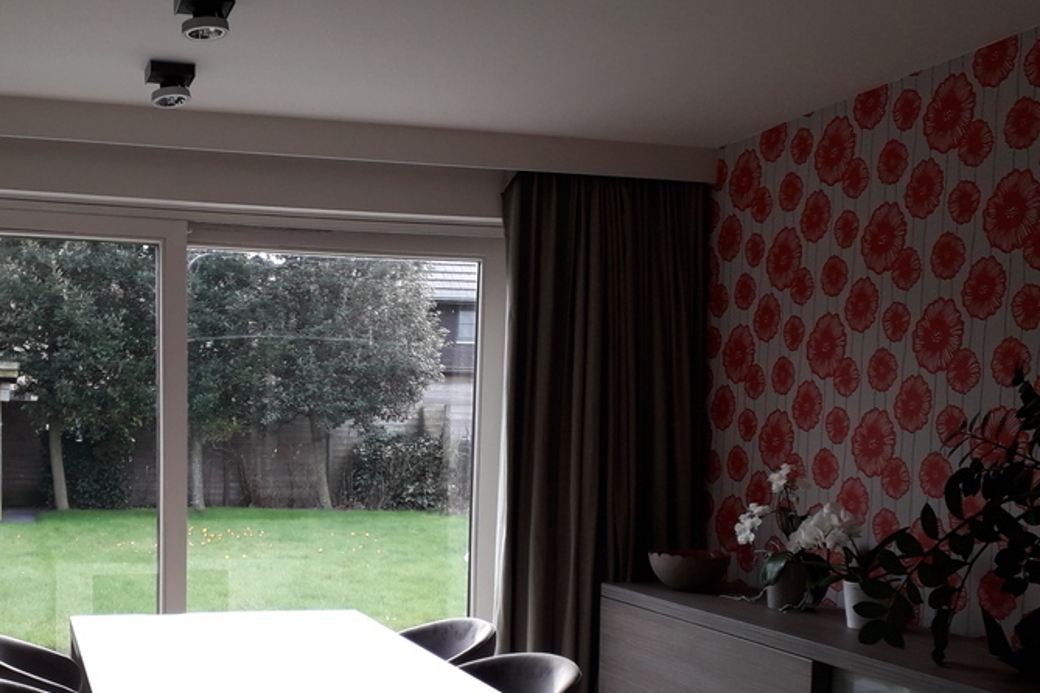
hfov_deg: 44.6
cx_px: 323
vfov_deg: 30.4
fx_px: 1242
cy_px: 559
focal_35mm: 43
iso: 40
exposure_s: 1/107
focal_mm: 3.6
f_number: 1.9
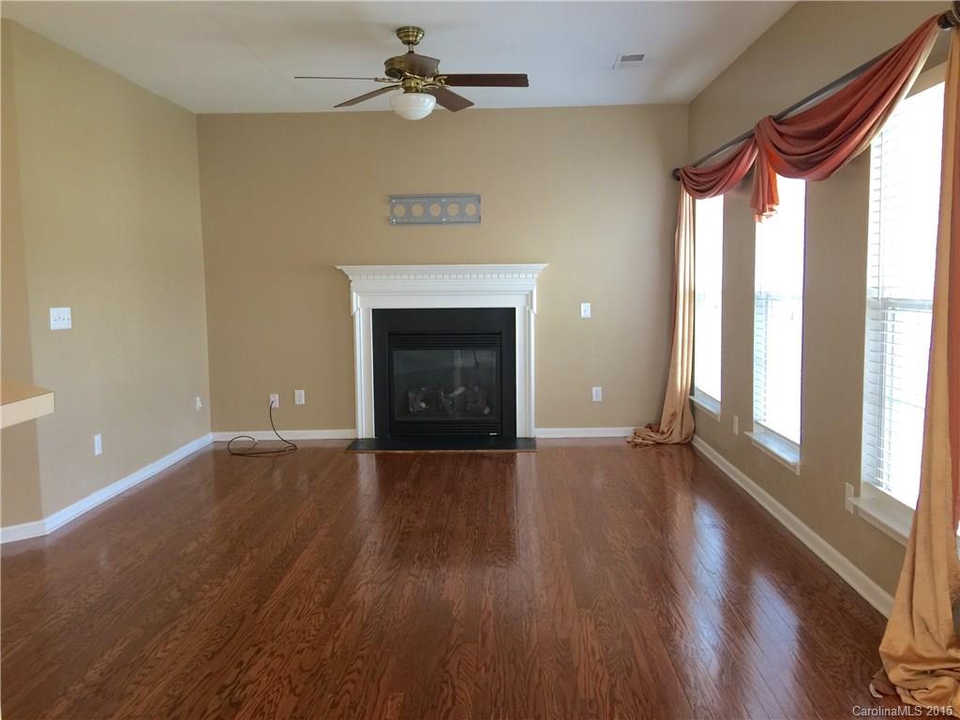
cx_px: 480
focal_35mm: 29
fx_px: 804
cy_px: 360
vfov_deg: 48.2
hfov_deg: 61.7
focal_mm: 4.15
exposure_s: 1/15
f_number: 2.2
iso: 32
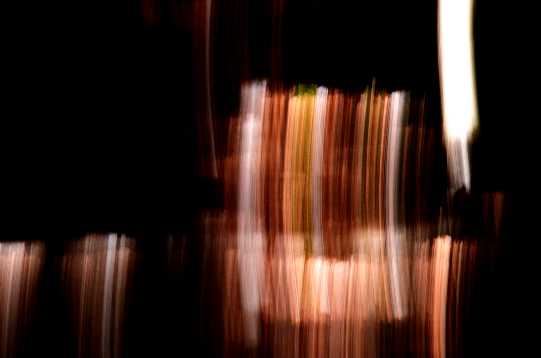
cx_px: 270
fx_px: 4499
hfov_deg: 6.9
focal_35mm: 300
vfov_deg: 4.6
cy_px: 179
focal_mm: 200
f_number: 10
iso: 100
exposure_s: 1/10
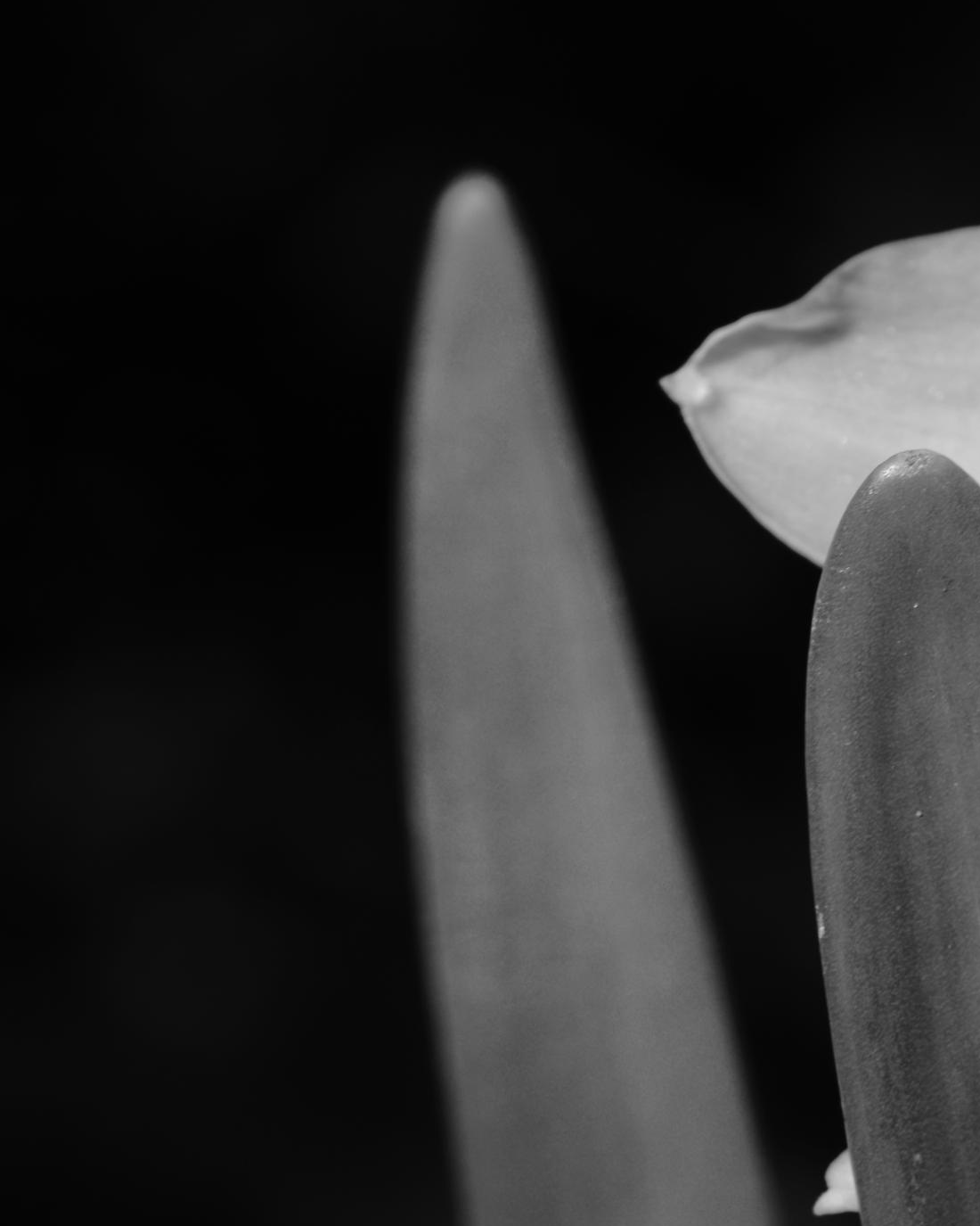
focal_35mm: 152
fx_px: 5511
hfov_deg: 9.8
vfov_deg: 12.7
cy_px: 460
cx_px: 1554
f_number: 2.8
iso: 80
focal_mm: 58
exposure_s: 1/100
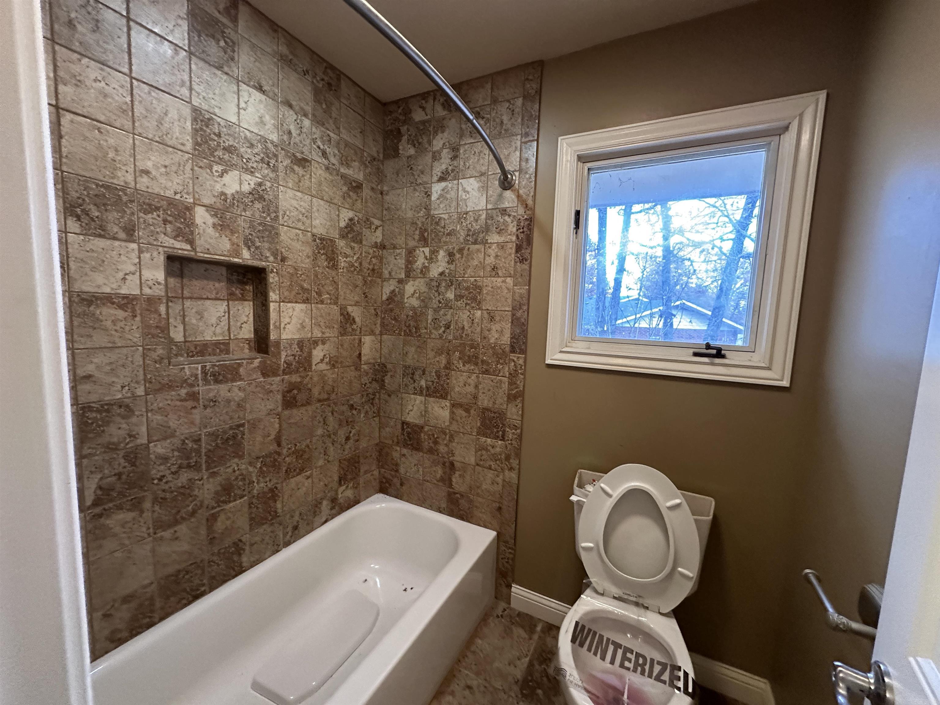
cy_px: 352
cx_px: 470
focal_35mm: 14
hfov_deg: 102.1
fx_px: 380
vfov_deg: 85.7
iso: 640
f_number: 2.2
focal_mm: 2.22
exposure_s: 1/60
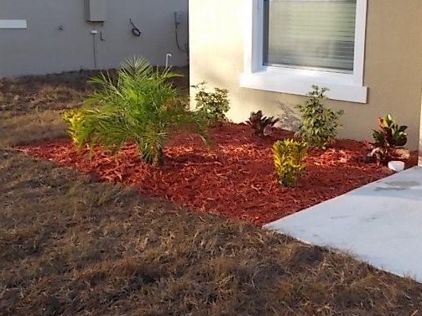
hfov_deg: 34.3
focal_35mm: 56
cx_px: 247
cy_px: 137
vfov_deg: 26.1
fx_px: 683
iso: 80
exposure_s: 1/80
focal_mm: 7.9
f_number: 4.2
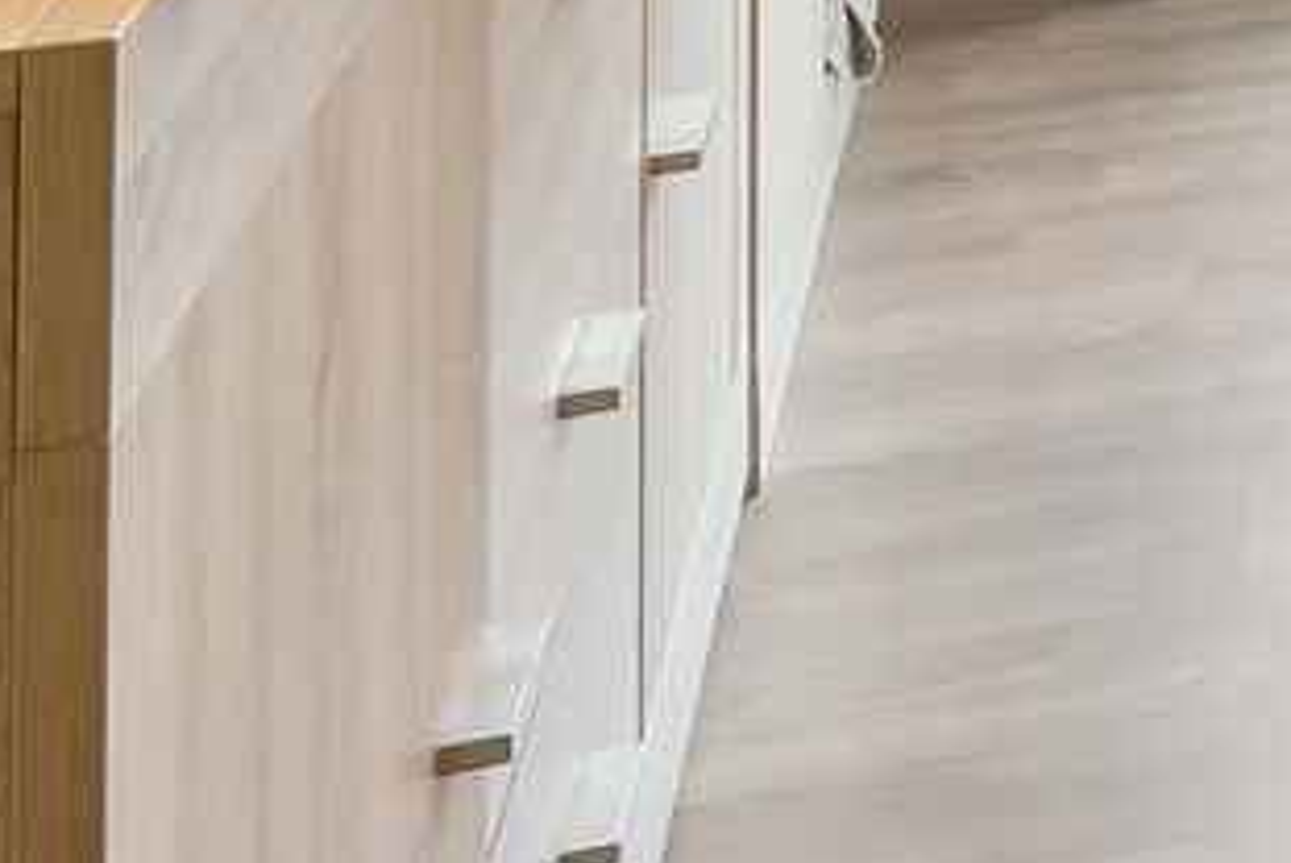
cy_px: -1102
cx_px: 3495
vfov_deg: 11.0
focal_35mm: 108
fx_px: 3877
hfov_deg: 12.4
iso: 250
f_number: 8
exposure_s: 1/3
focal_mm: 14
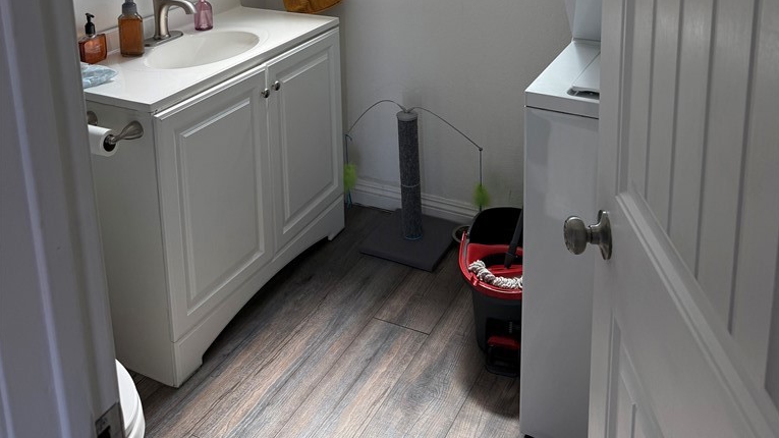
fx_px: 723
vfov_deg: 30.8
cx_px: 390
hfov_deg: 56.6
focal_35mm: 35
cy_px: -18
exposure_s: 1/453
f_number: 1.78
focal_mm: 6.76
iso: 100
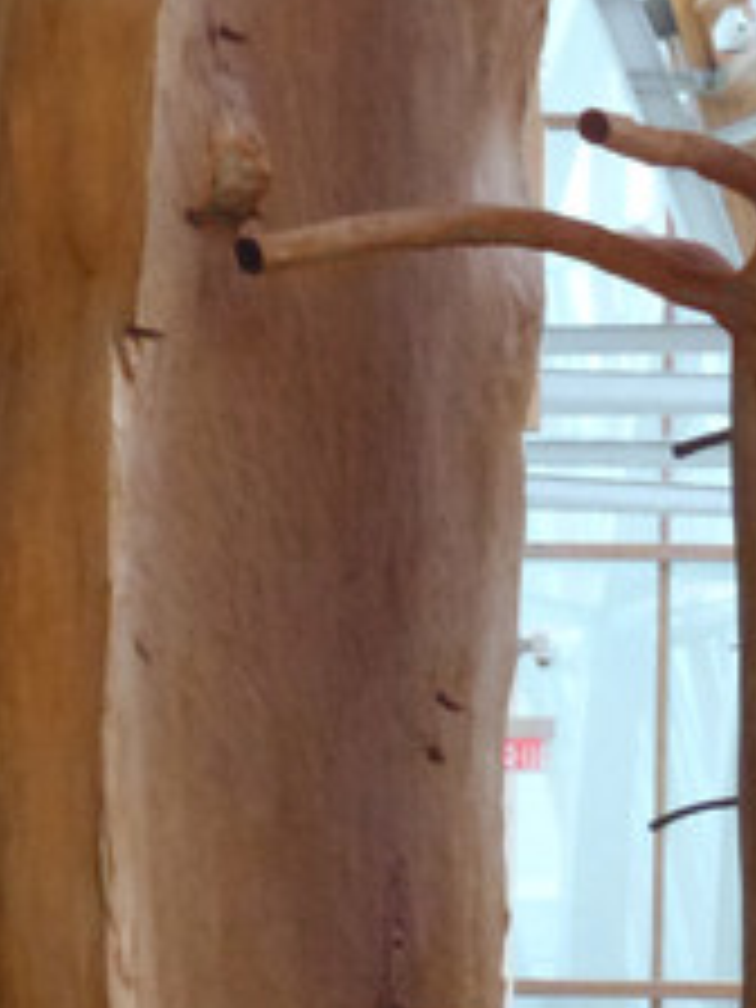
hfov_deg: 4.3
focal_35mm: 343
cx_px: 860
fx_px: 9988
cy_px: -126
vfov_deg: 5.8
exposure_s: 1/60
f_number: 5
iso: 400
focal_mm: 17.3
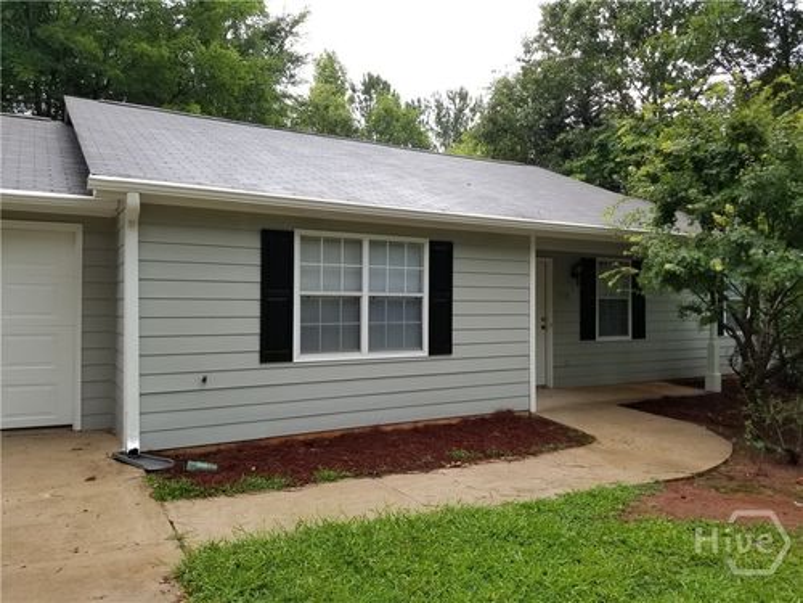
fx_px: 603
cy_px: 302
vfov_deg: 53.1
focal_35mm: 26
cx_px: 402
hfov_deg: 67.3
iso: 80
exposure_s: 1/50
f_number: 1.7
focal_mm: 4.3
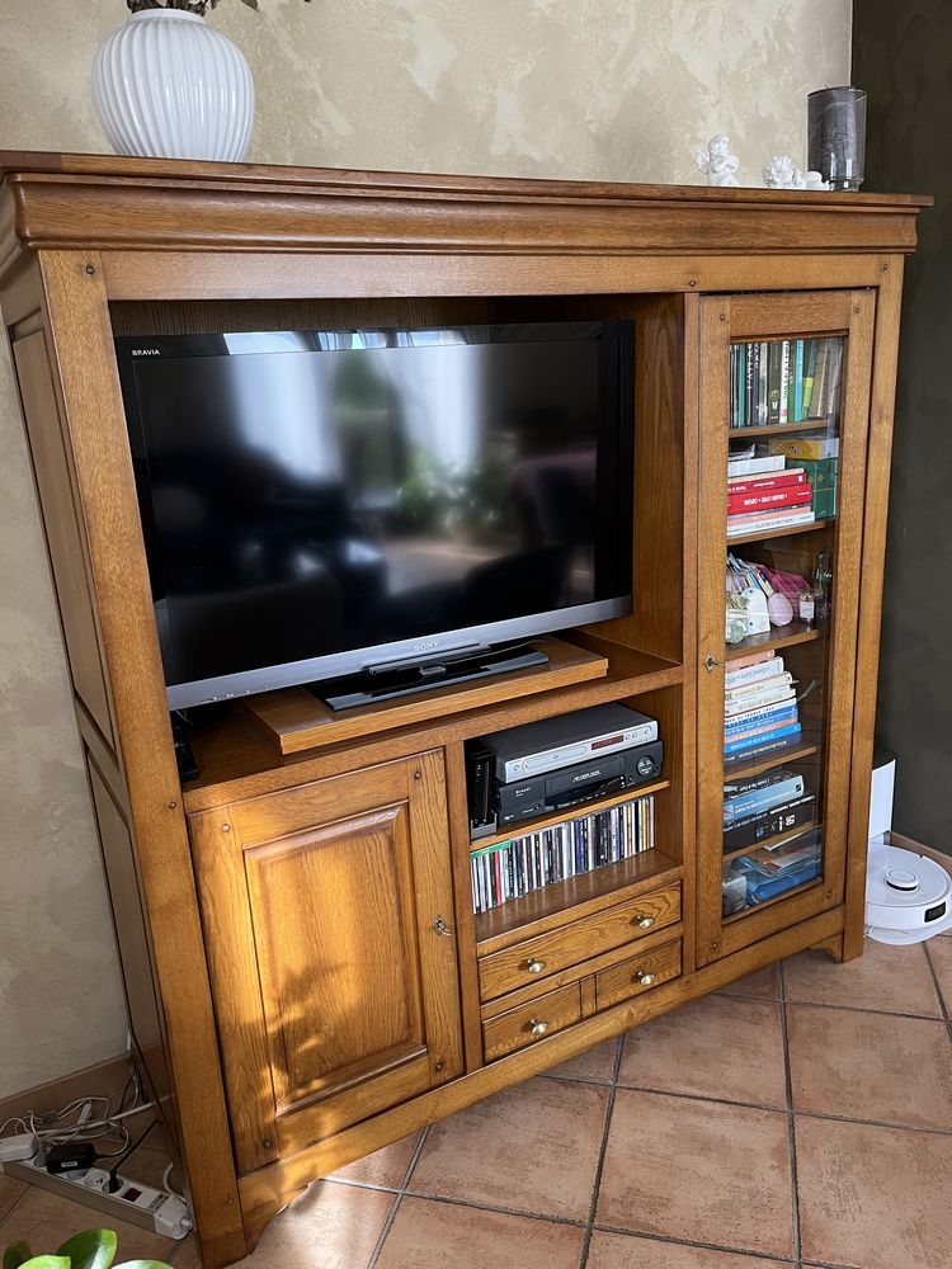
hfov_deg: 53.1
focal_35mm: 26
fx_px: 953
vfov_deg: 67.3
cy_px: 634
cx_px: 476
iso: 160
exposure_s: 1/60
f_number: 1.6
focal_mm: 5.1
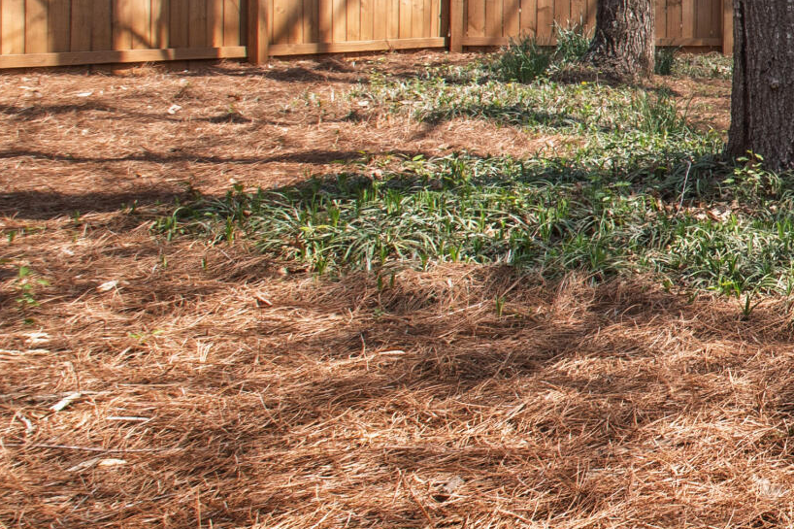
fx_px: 1213
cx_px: 1419
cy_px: 52
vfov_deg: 23.9
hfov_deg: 22.2
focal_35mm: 55
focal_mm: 10
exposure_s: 1/160
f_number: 8
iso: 100
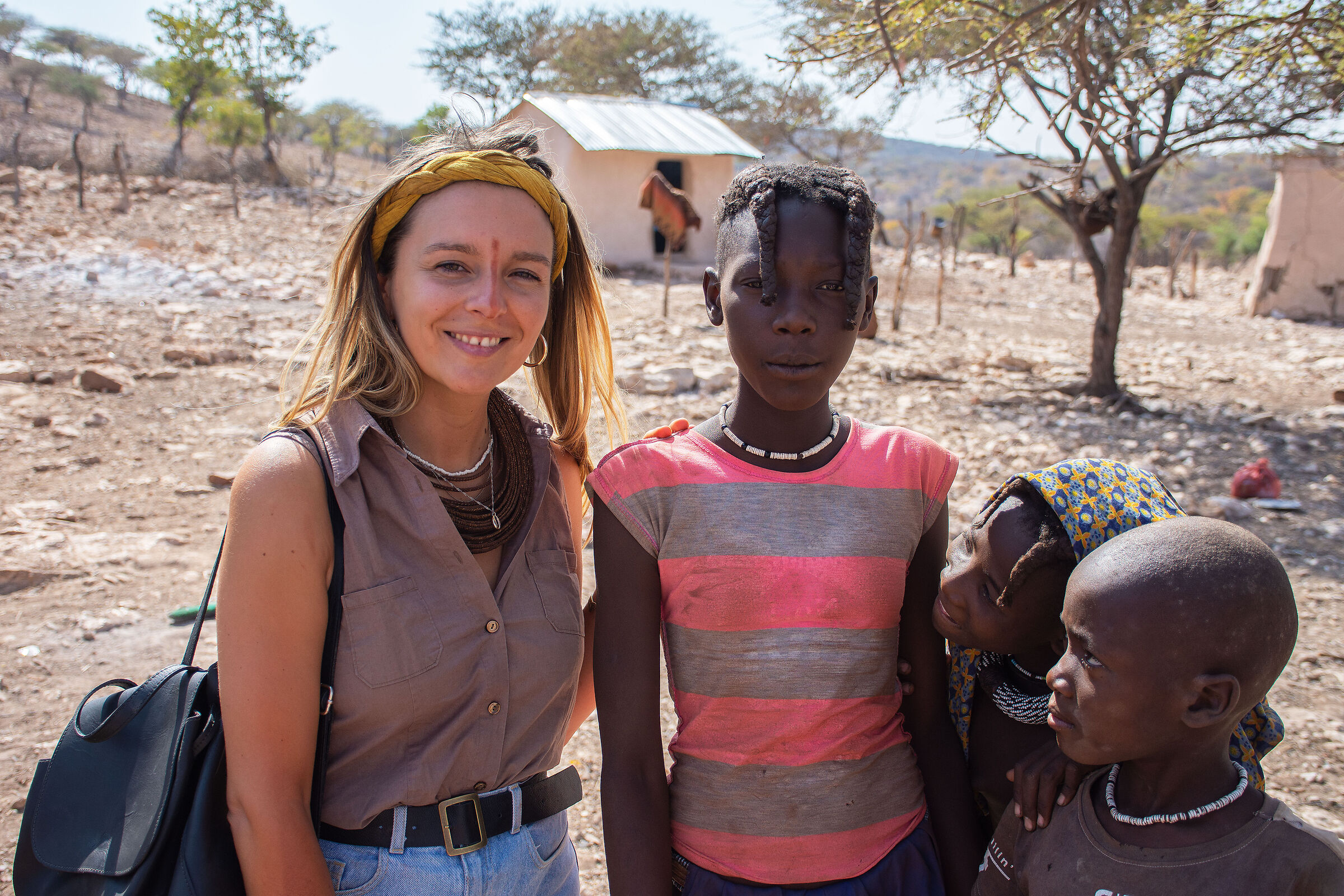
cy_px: 448
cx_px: 672
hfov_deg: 47.9
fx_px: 1512
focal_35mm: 40
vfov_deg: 33.0
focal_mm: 27
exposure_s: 1/800
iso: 100
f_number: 4
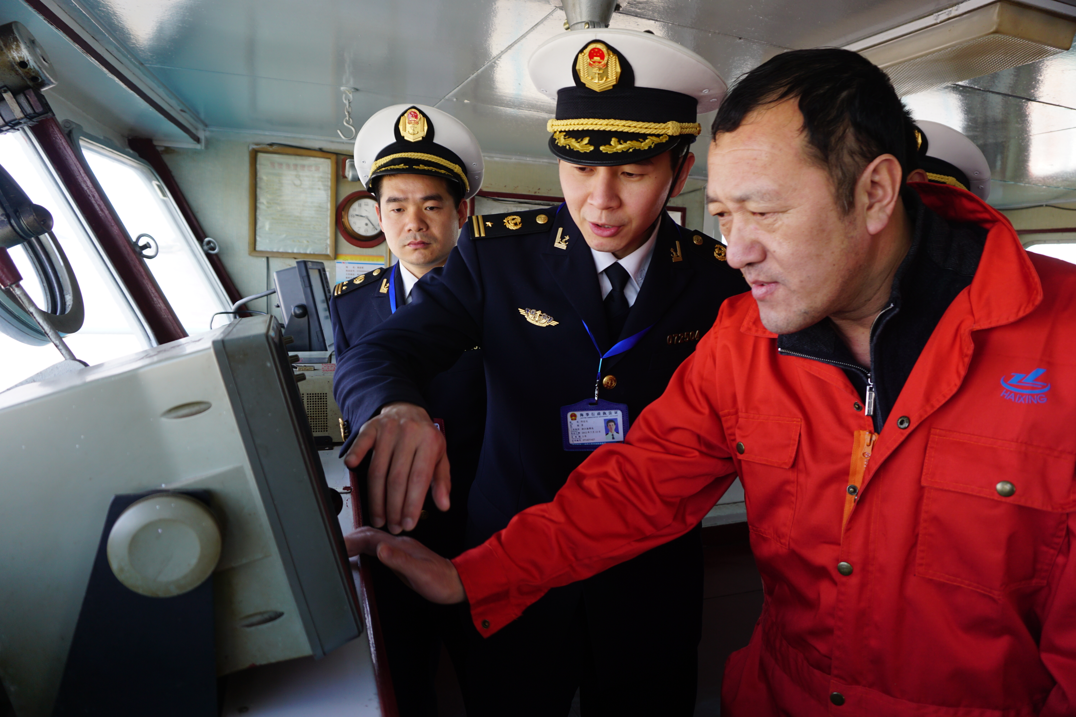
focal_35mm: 24
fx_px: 717
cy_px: 358
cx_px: 538
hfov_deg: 73.7
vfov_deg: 53.1
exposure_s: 1/60
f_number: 4
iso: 125
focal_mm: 16
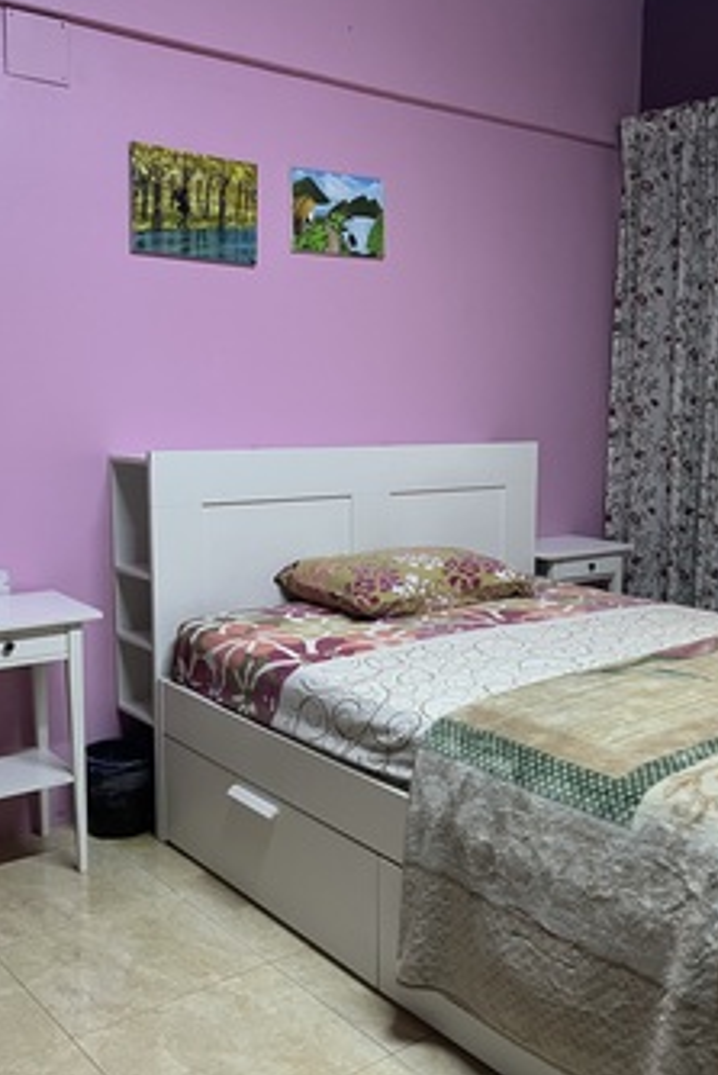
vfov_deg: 51.9
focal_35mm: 37
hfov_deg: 35.7
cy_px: 526
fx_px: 1106
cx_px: 472
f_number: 1.6
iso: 320
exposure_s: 1/60
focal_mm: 5.1
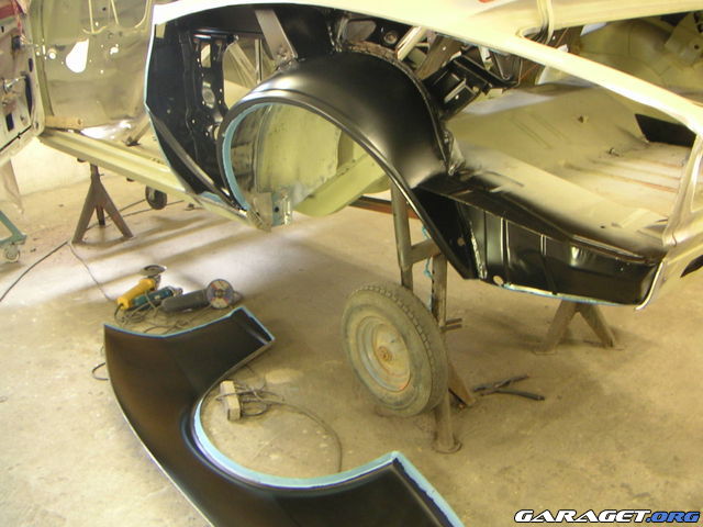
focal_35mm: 40
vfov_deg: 36.0
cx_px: 352
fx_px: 812
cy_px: 264
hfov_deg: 46.8
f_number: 2.9
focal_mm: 5.3
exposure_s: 1/4
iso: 100
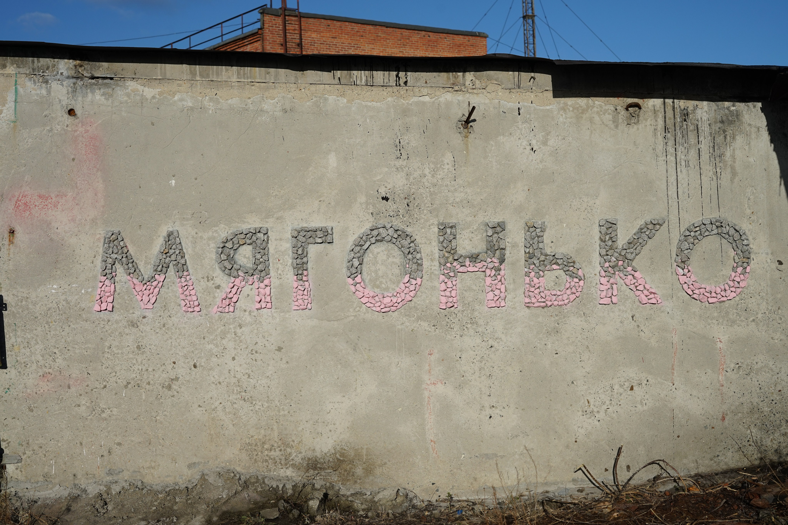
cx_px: 394
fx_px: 1094
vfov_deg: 27.0
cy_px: 262
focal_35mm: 50
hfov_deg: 39.6
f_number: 7.1
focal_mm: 50
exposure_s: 1/640
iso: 100
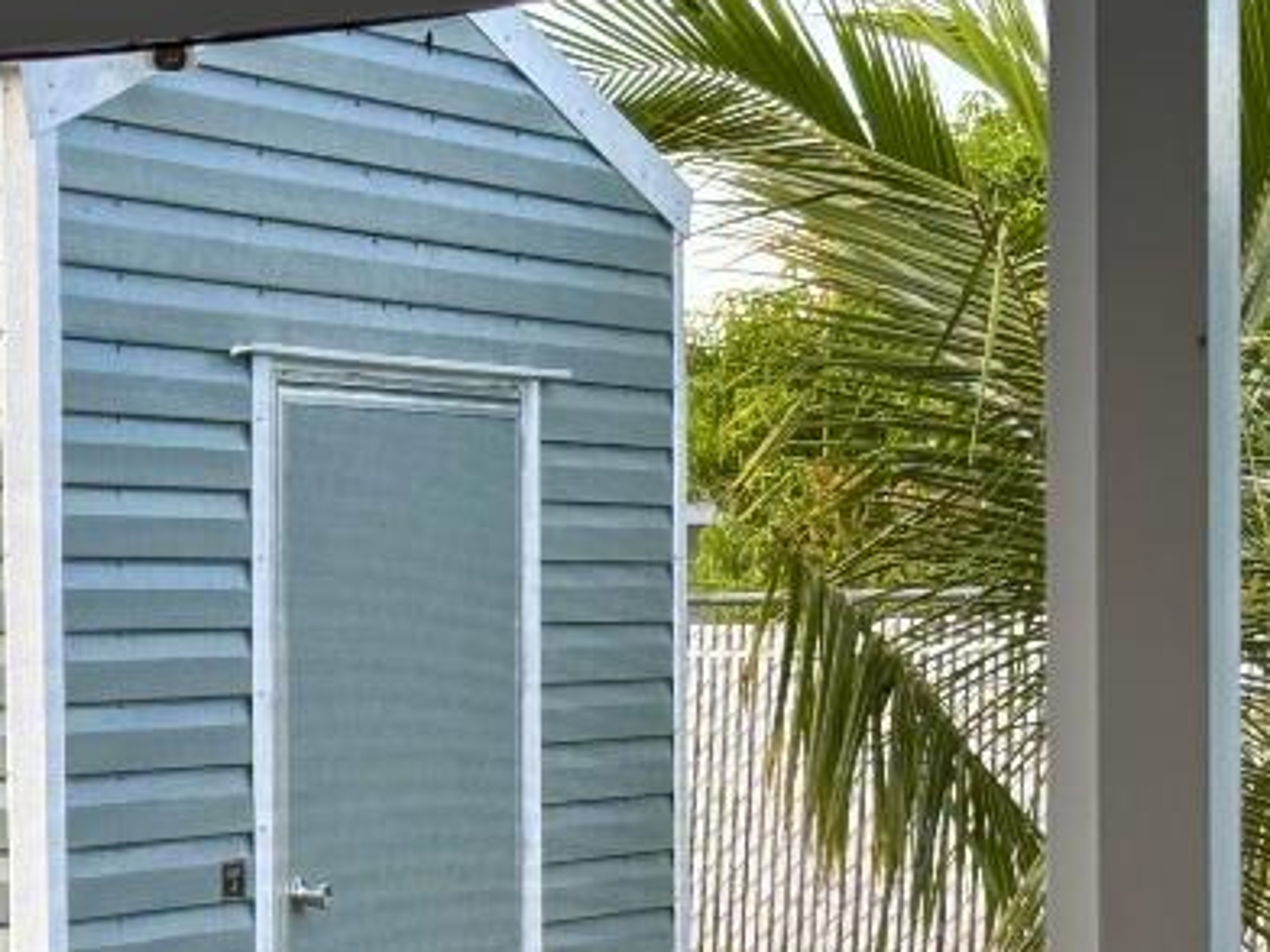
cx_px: -314
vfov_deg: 10.8
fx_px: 4990
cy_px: 942
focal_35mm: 136
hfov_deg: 14.0
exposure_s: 1/190
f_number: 1.6
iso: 32
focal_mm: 5.96
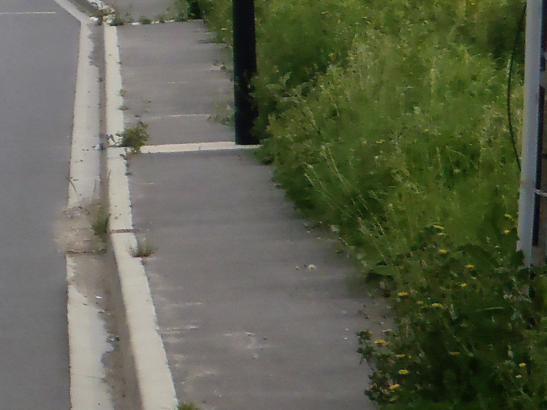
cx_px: -349
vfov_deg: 3.2
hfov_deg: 4.3
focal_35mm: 459
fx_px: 7253
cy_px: 22
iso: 200
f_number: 5.9
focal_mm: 25
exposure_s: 1/500
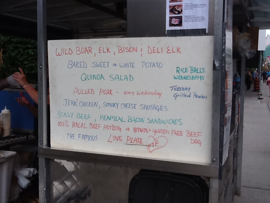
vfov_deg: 32.9
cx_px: 135
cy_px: 102
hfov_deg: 42.9
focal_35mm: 44
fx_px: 343
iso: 40
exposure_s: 1/1575
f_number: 2.4
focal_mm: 2.03
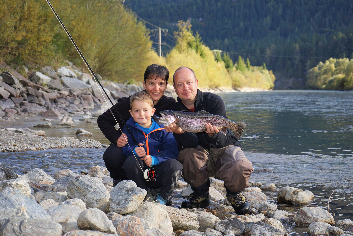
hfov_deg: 28.8
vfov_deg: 19.5
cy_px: 118
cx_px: 176
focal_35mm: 70
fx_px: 686
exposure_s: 1/100
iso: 100
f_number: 6.3
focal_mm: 70
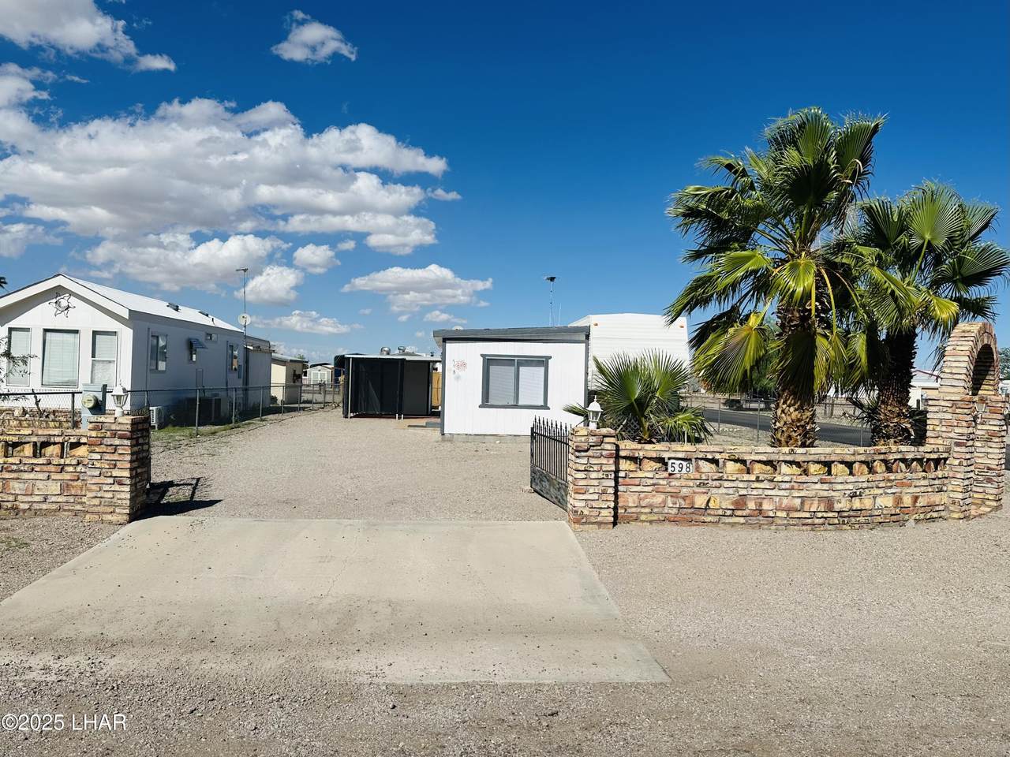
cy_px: 378
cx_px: 505
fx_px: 700
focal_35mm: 24
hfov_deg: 71.6
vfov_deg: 56.8
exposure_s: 1/10753
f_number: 1.78
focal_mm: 6.86
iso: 80
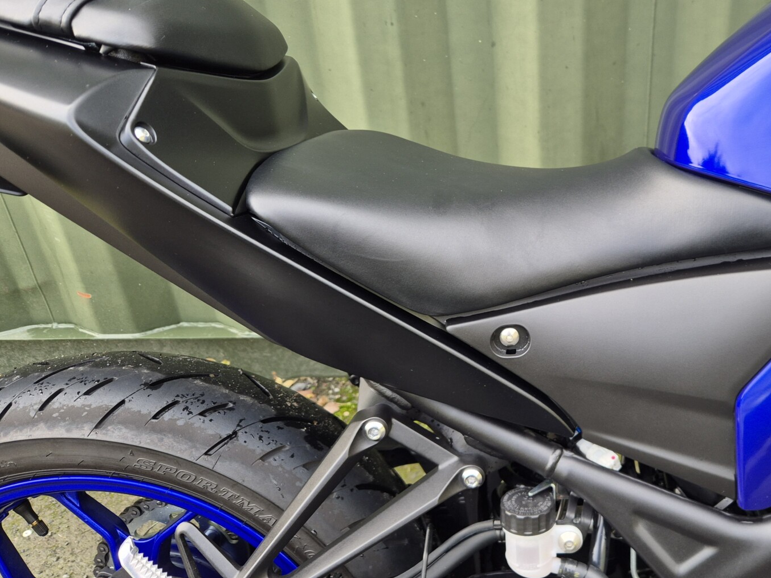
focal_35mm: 34
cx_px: 524
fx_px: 757
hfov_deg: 52.7
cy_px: 235
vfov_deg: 41.6
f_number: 1.8
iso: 64
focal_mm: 5.4
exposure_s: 1/180
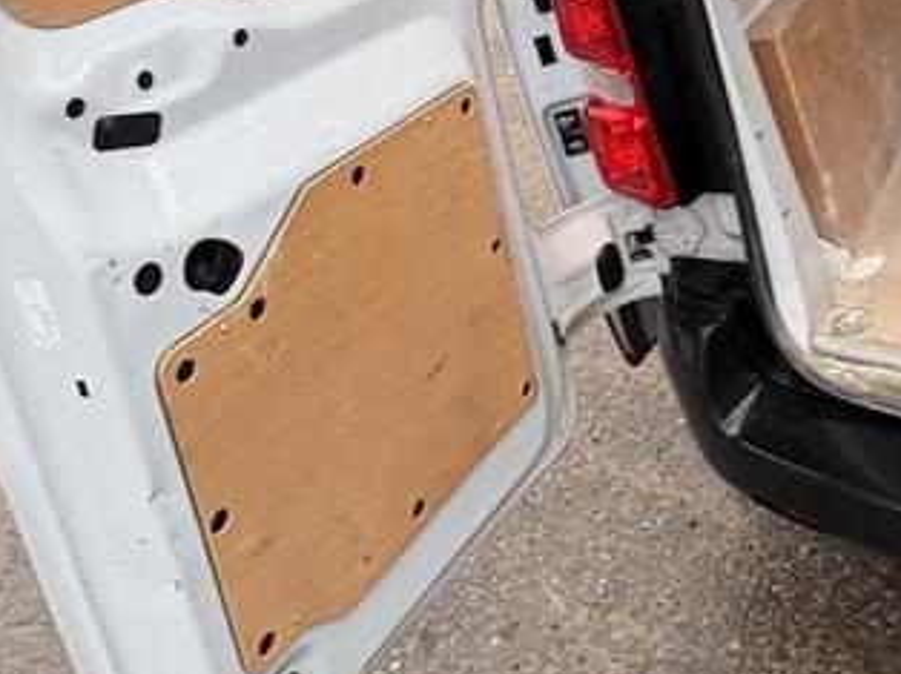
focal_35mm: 40
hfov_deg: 46.6
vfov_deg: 31.9
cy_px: -63
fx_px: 1040
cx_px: 542
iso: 50
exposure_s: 1/127
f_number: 2.2
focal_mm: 2.22
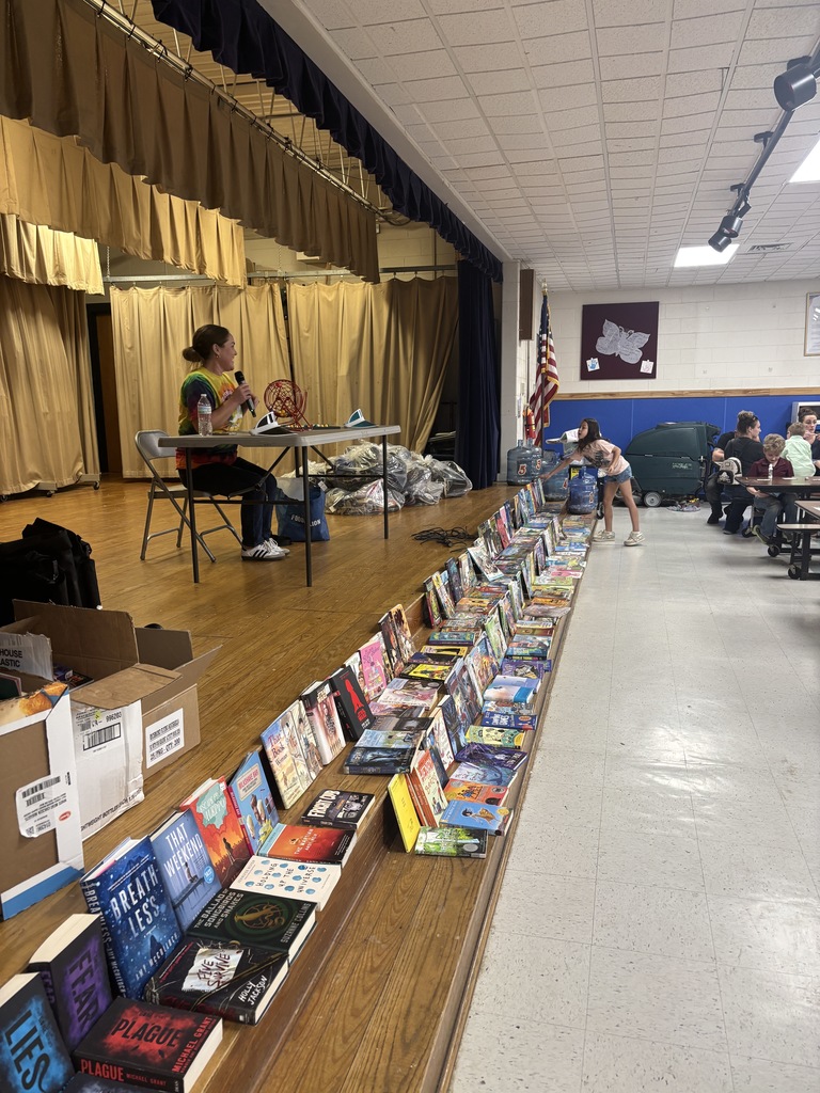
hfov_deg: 53.1
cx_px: 410
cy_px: 546
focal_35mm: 26
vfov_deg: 67.3
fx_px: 821
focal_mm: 5.96
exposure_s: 1/60
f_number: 1.6
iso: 160
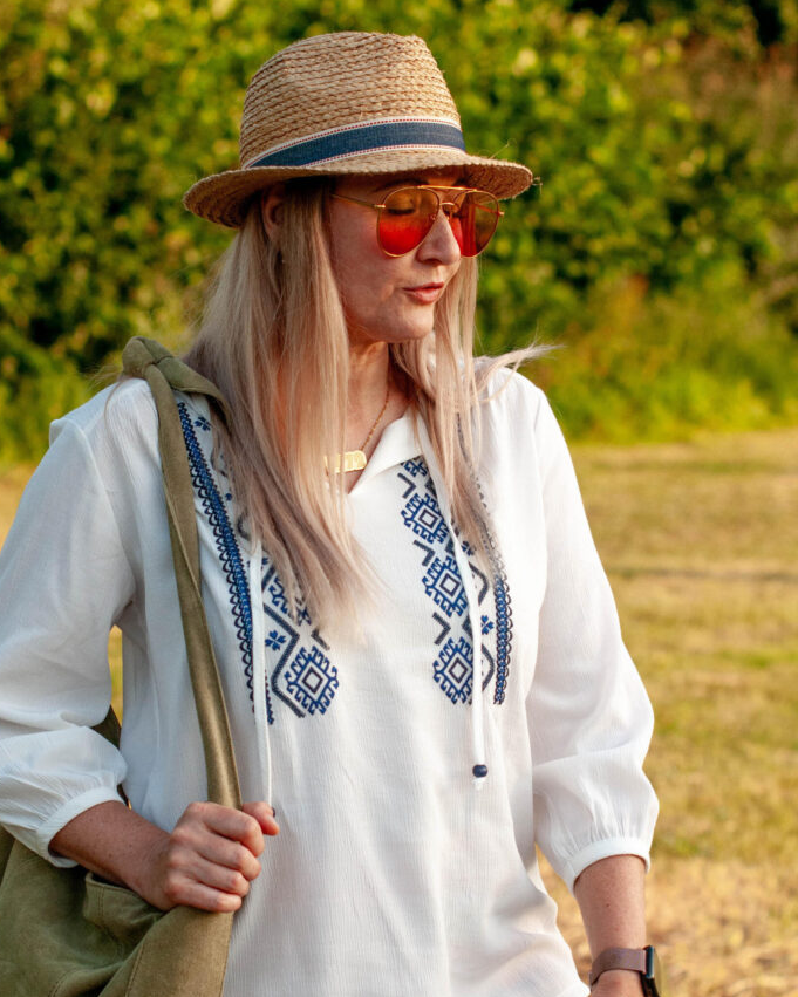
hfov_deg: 15.6
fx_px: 2922
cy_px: 548
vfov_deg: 19.4
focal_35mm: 99
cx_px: 386
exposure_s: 1/800
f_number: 3.2
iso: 200
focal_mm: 50
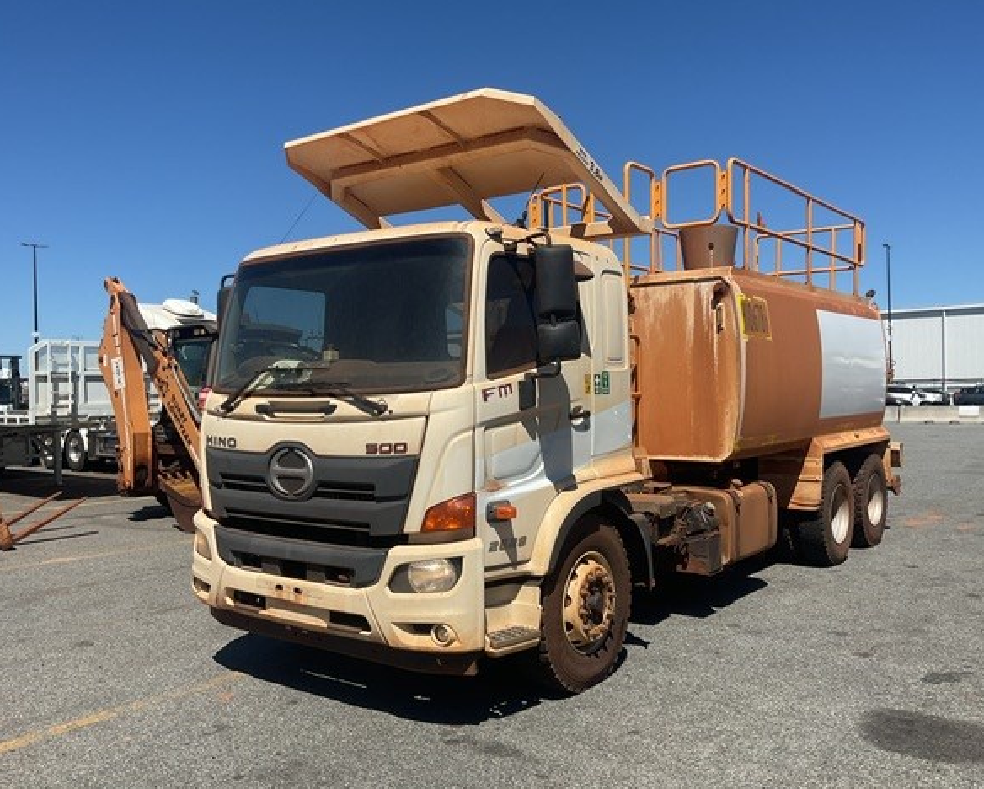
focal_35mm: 31
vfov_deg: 47.2
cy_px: 396
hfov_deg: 57.1
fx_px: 903
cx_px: 502
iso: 16
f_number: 1.8
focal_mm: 3
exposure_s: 1/2959
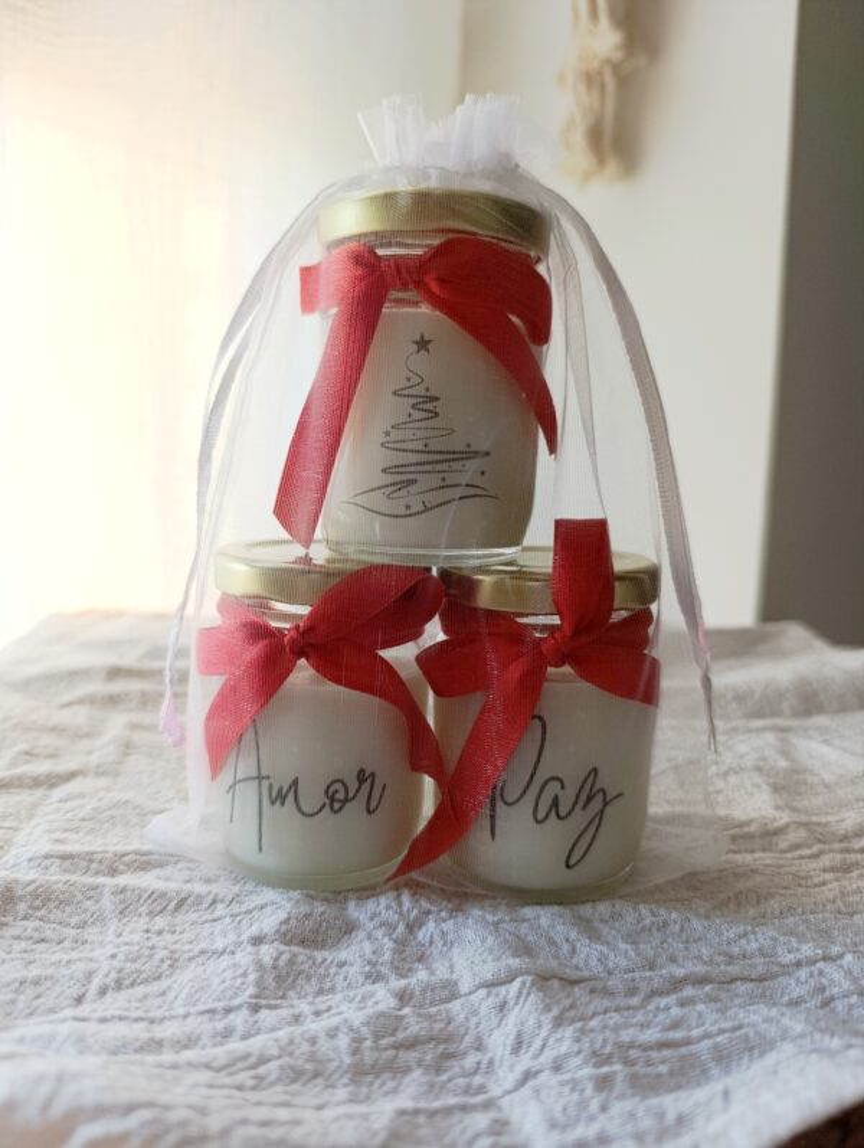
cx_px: 432
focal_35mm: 23
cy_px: 574
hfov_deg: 59.0
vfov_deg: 73.8
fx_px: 764
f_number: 1.6
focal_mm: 6.14
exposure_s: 1/100
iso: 80
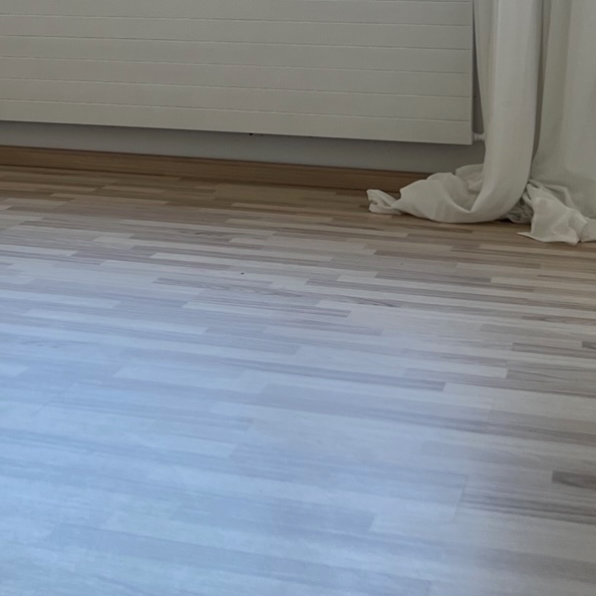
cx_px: 79
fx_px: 1519
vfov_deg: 21.2
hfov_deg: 21.8
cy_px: -43
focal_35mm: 78
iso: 40
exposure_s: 1/284
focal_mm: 5.7
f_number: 1.5
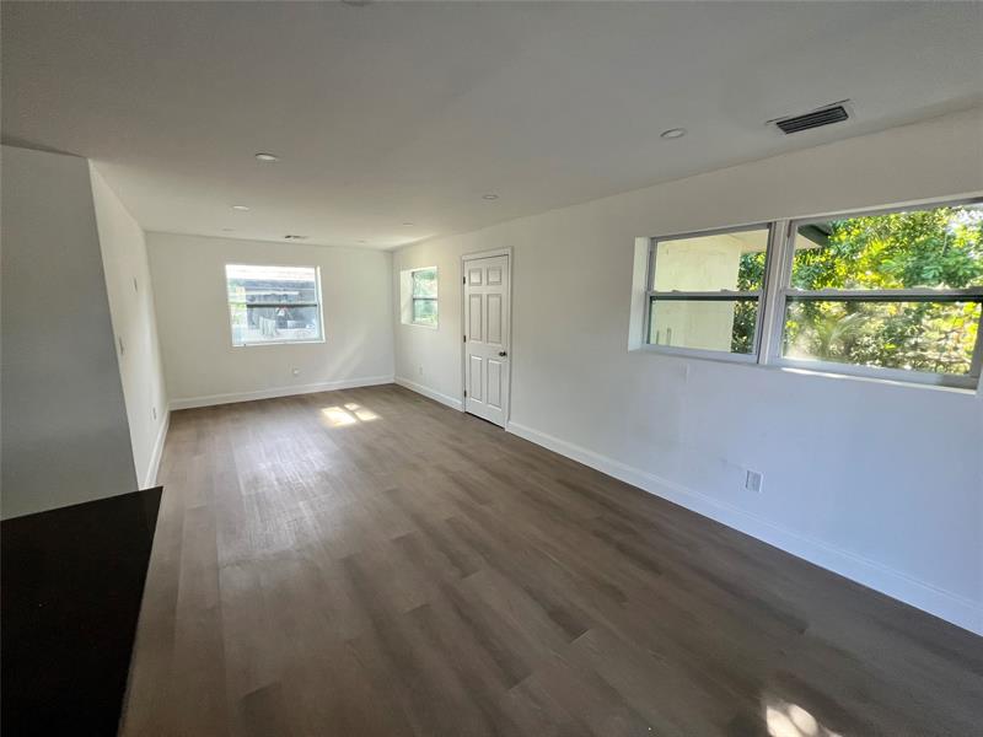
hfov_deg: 106.2
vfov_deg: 89.9
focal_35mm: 13
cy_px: 368
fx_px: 369
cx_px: 492
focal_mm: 1.57
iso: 100
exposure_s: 1/99
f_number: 1.8
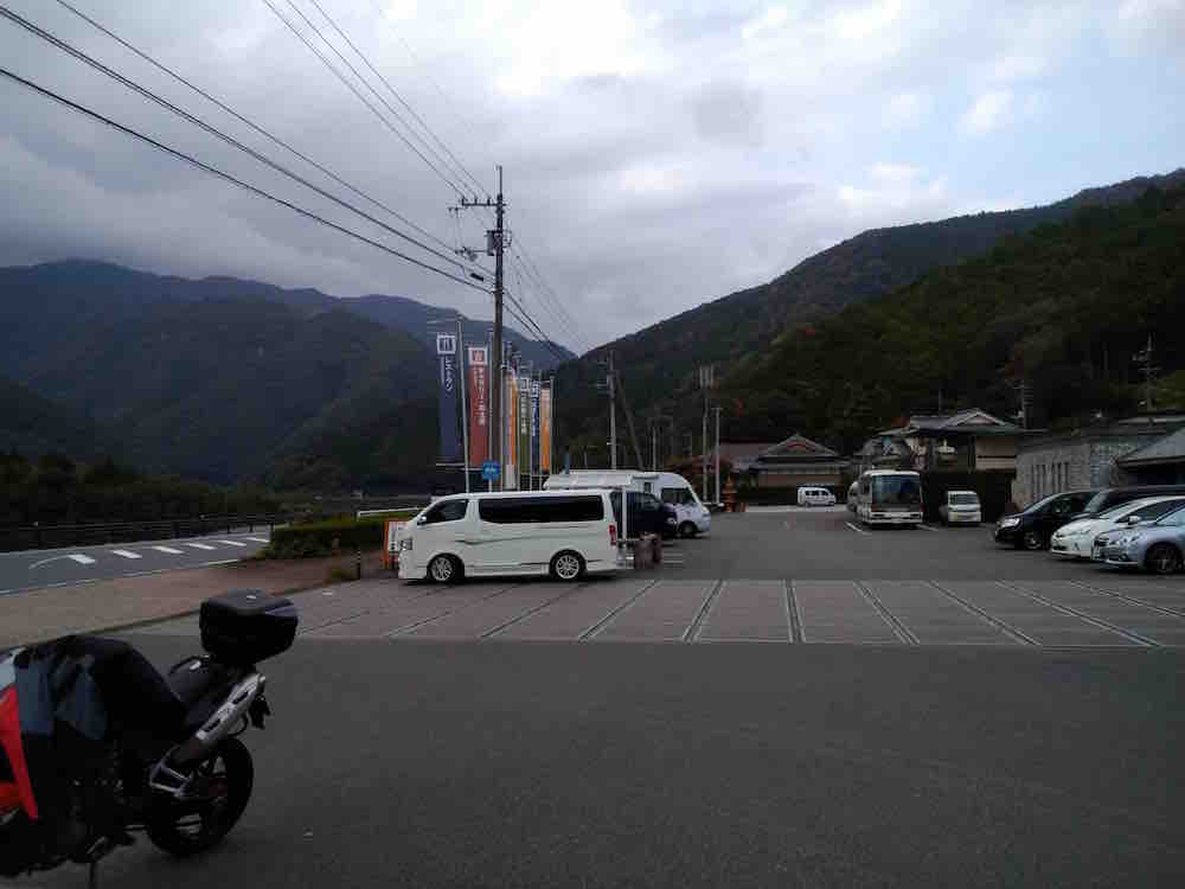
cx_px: 592
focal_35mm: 27
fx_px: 924
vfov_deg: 51.4
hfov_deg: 65.3
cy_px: 444
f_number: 2.4
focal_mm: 2.87
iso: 40
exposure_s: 1/479
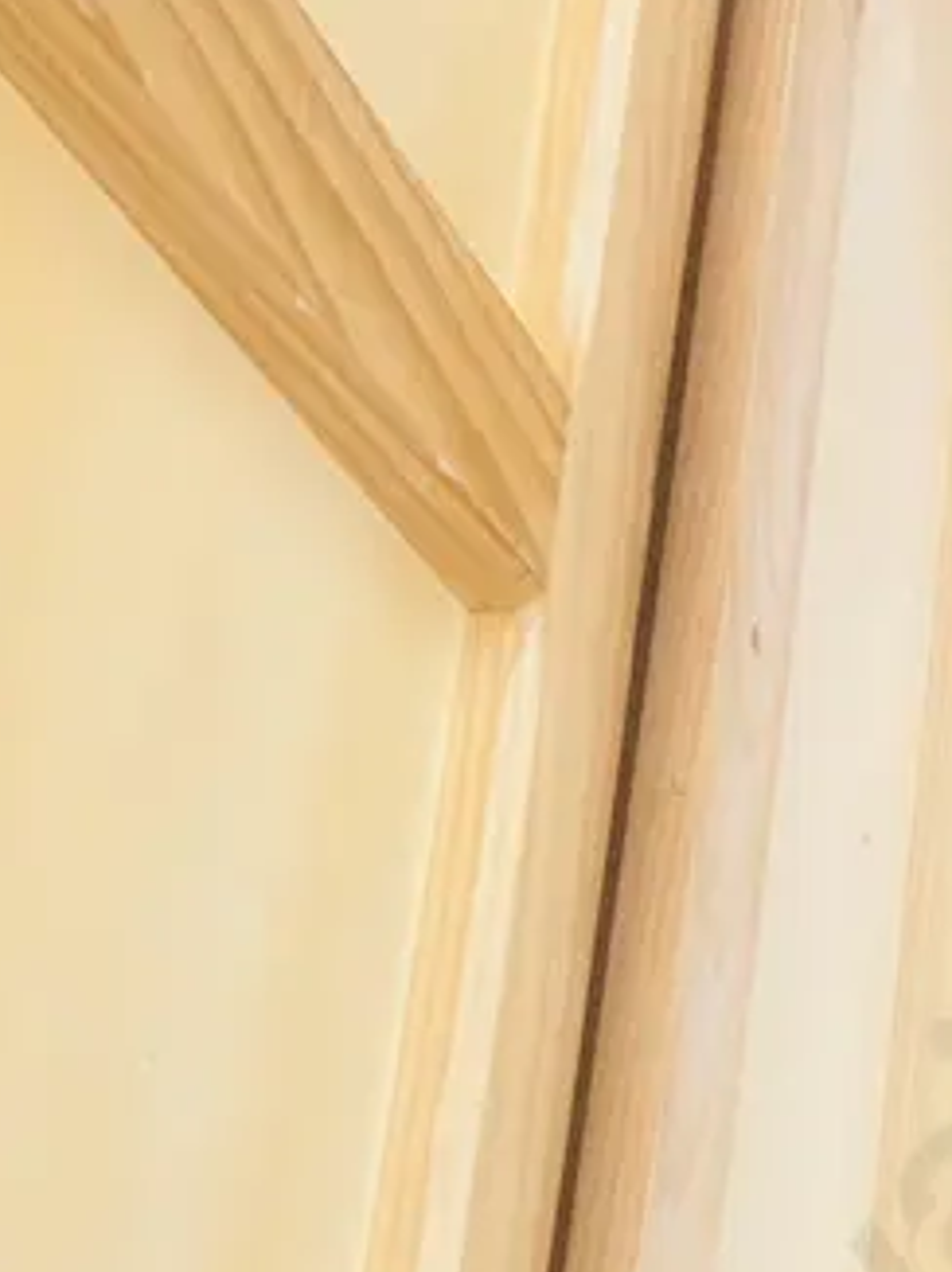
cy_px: 929
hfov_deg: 16.0
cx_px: 1170
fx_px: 3231
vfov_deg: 22.1
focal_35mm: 88
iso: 200
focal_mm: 3.99
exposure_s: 1/50
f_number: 1.8
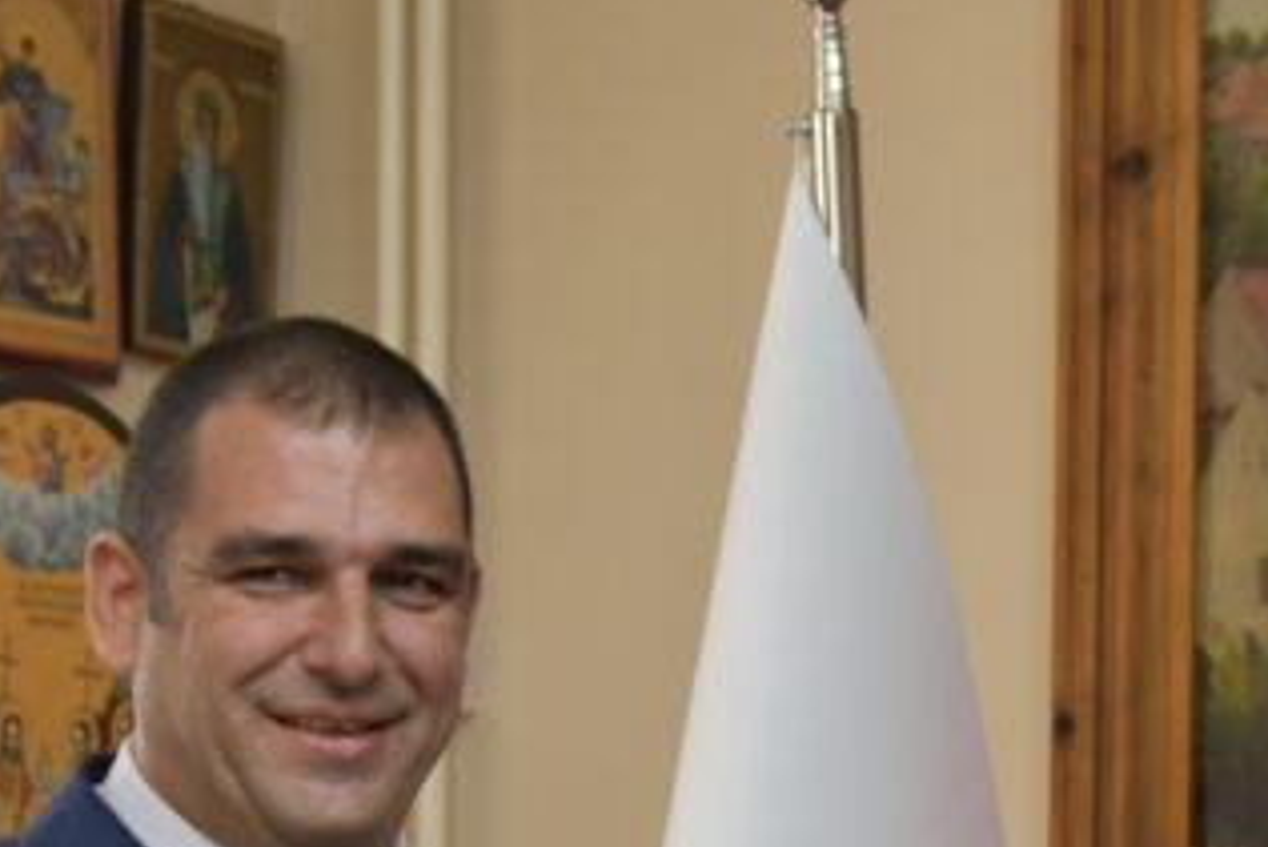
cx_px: 951
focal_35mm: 124
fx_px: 4369
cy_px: 1008
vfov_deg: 10.9
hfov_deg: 16.4
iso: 560
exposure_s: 1/60
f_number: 4.2
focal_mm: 34
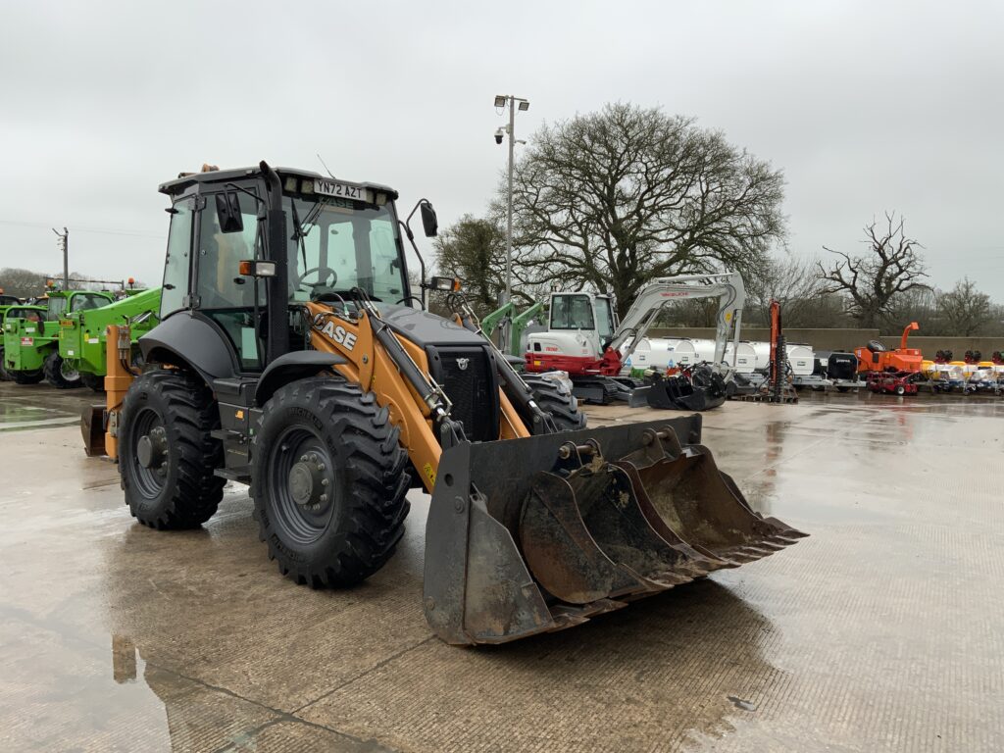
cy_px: 376
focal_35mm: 29
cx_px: 502
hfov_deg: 61.7
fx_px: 841
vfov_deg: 48.2
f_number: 1.8
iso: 16
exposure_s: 1/171
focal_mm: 3
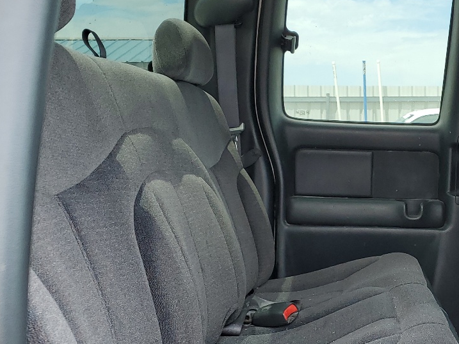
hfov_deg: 31.8
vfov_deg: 25.1
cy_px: 223
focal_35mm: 58
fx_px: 769
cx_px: 403
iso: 50
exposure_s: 1/345
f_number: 1.5
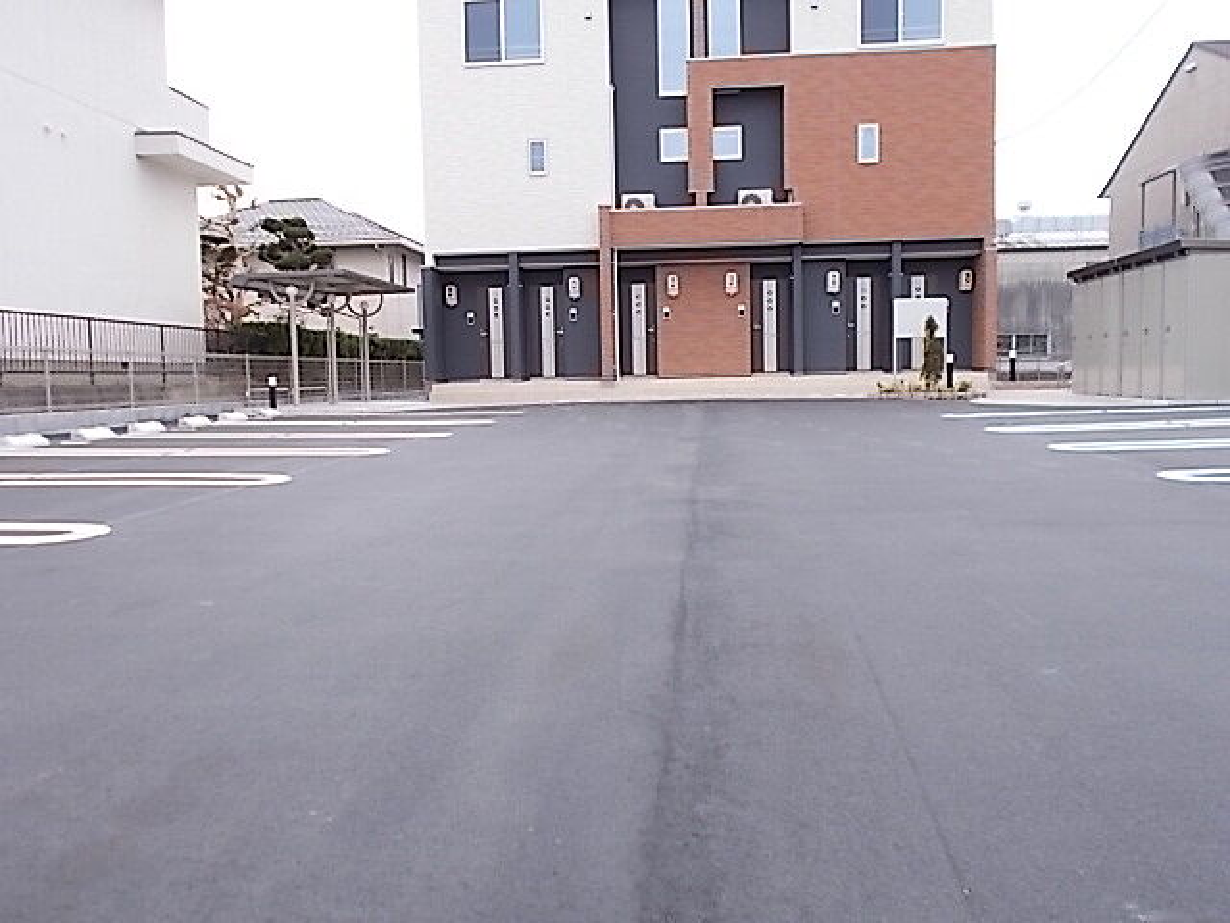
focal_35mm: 34
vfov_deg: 41.8
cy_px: 462
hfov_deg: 54.0
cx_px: 615
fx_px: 1208
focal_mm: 6
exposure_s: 1/125
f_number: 3.6
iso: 80
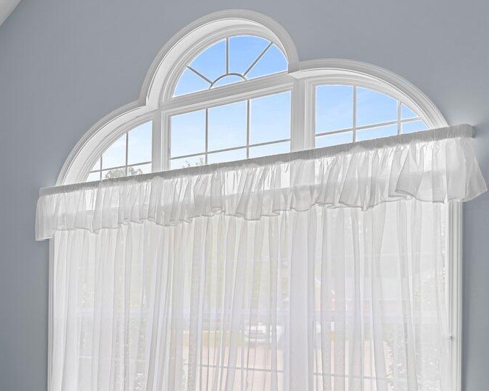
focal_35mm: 49
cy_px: 298
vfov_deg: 30.3
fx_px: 709
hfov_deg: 28.4
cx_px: -202
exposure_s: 1/25
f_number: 5
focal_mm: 17
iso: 160
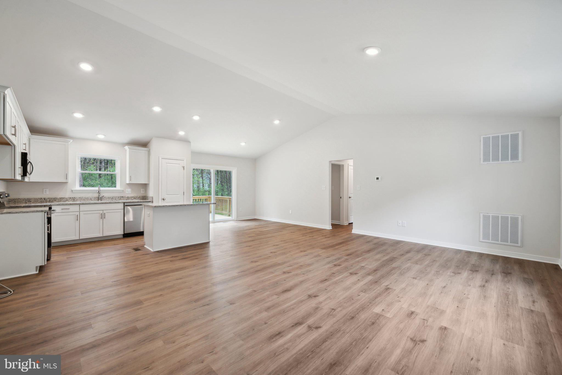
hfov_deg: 104.3
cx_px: 281
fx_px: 219
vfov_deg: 81.2
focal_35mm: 14
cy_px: 188
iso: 125
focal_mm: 14
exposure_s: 1/13
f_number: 7.1
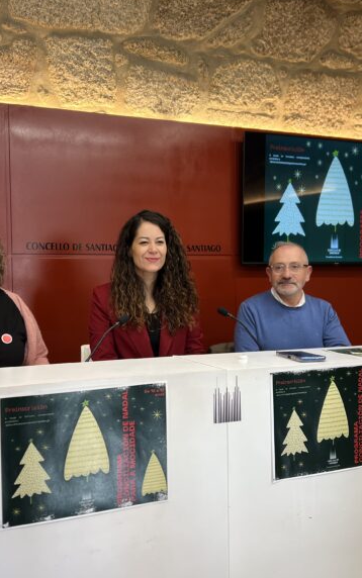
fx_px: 583
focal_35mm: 37
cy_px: 288
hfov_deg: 34.2
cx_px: 127
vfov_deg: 52.7
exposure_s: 1/100
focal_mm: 5.7
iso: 100
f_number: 1.5
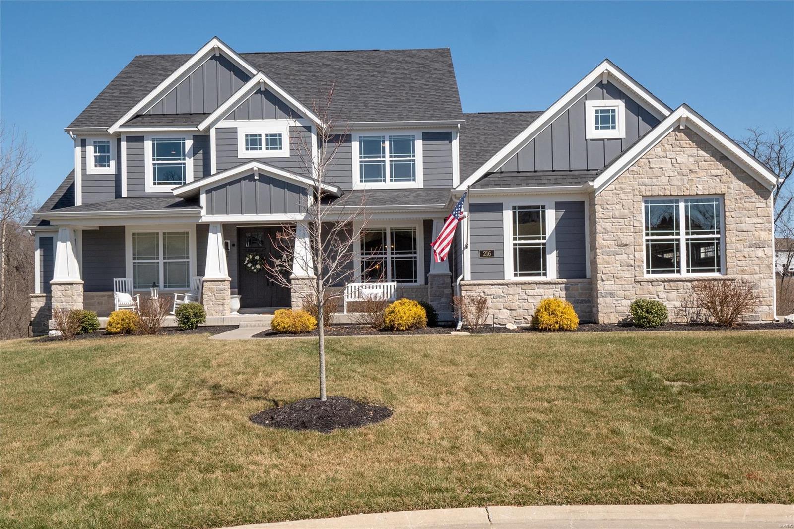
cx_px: 397
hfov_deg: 53.1
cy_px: 264
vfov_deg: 36.9
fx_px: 794
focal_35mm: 36
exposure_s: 1/800
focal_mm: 18
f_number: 9
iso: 400
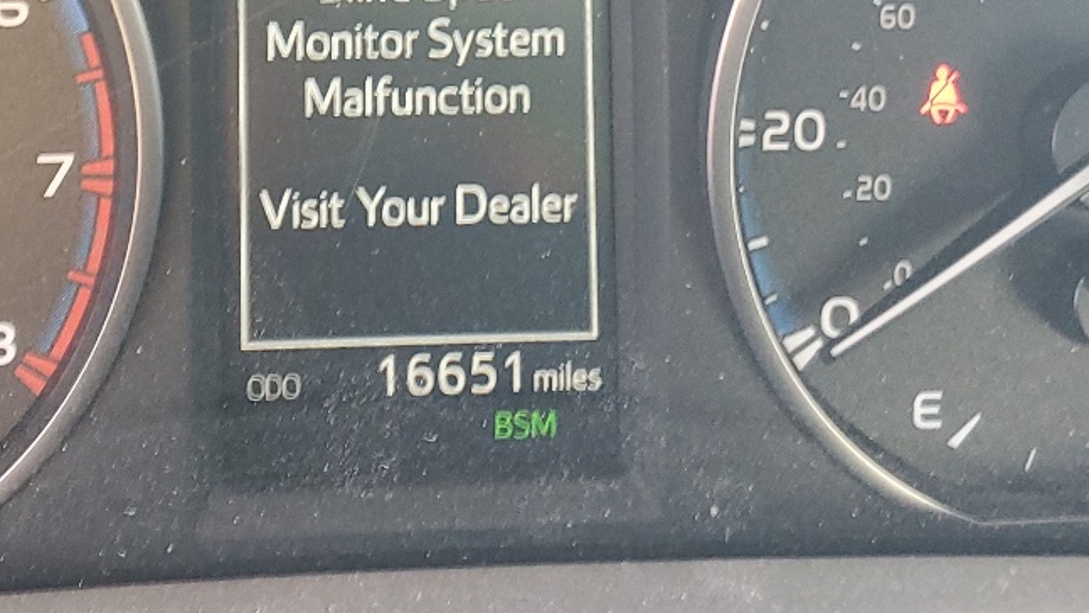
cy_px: -147
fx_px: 2021
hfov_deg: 29.8
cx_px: 298
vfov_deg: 16.4
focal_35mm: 70
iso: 130
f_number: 1.5
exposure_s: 1/50
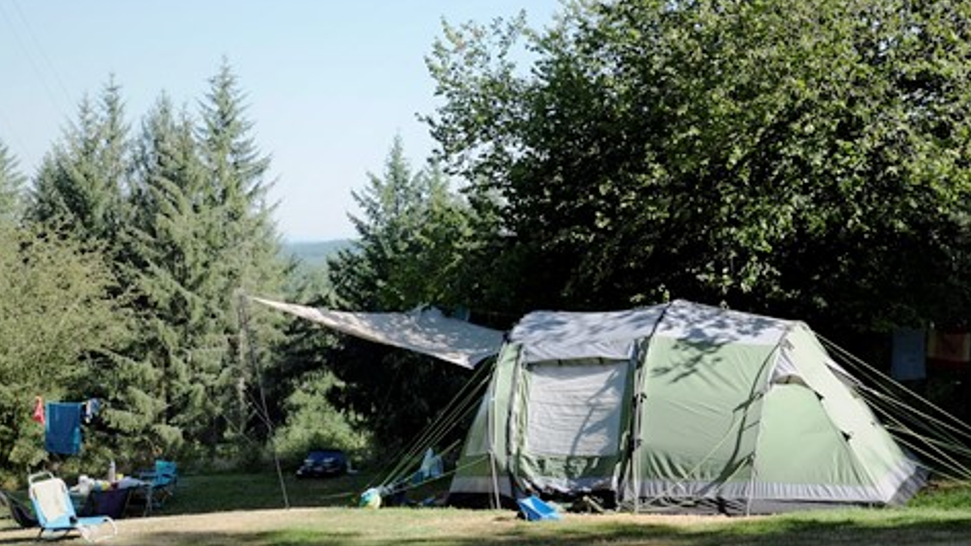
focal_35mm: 51
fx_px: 1313
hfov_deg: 40.2
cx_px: 636
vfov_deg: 23.5
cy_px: 264
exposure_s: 1/1600
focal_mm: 24.3
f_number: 4.5
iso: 800
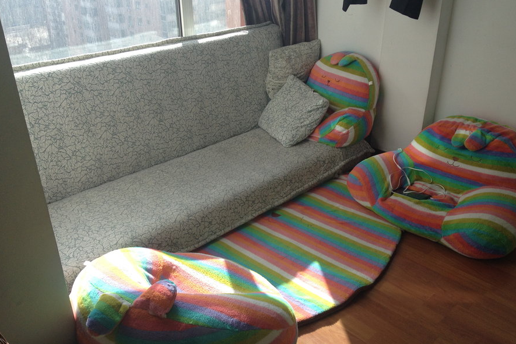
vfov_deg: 35.9
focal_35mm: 37
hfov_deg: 51.9
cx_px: 259
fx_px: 530
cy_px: 190
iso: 50
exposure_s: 1/403
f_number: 2.4
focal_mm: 4.28
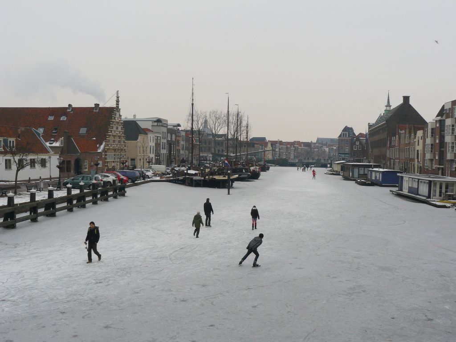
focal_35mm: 36
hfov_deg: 51.4
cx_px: 228
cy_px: 171
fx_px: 474
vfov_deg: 39.7
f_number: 5.6
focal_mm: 6
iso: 100
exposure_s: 1/200
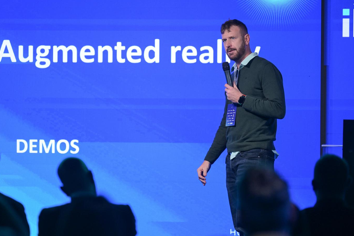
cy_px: 133
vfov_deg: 5.8
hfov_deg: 8.7
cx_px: 148
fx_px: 2320
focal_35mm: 236
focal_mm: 200
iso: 1600
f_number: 2.8
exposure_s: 1/320
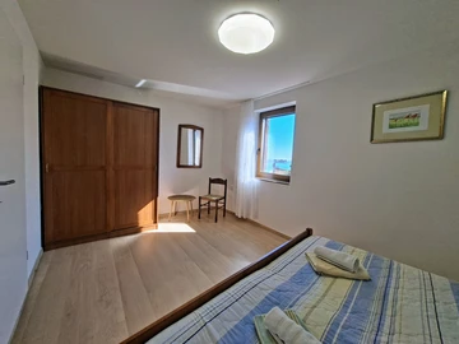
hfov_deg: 106.2
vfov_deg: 89.9
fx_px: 172
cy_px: 172
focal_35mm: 13
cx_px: 230
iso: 40
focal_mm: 1.74
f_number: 2.2
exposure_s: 1/209
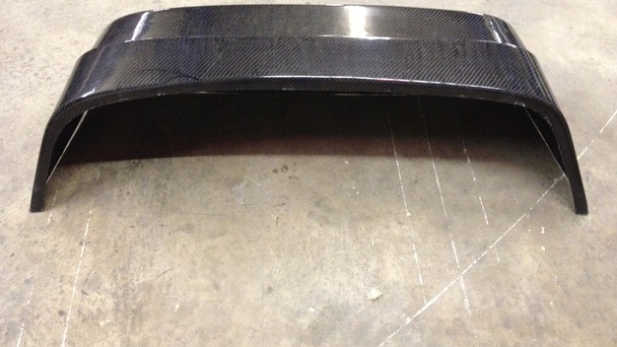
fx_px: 638
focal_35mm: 39
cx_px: 312
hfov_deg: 51.6
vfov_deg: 30.4
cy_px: 146
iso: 400
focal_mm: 4.28
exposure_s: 1/17
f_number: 2.4
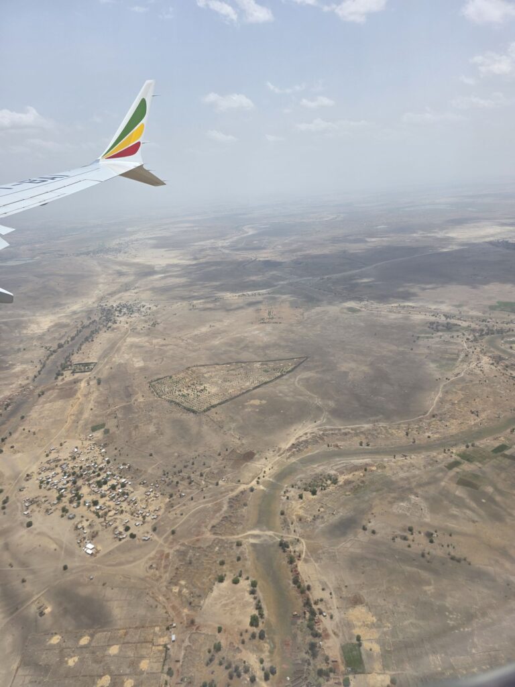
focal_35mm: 23
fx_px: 456
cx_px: 258
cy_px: 344
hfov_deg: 58.9
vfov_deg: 73.9
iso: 80
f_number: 1.7
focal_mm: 6.3
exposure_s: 1/4434
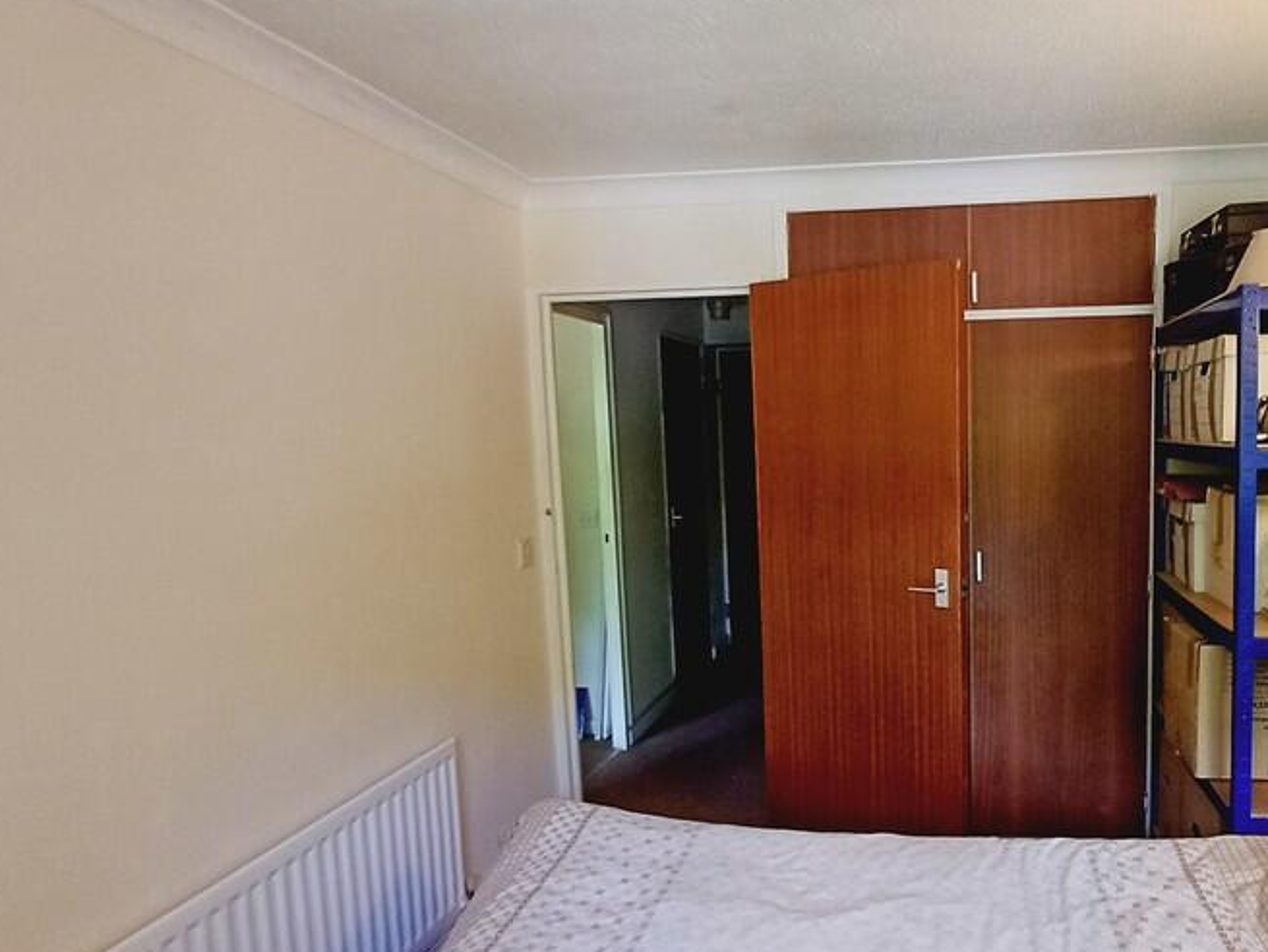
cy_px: 544
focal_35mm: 25
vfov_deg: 54.7
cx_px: 838
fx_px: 916
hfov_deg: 67.6
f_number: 2.2
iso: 250
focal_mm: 1.64
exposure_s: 1/50
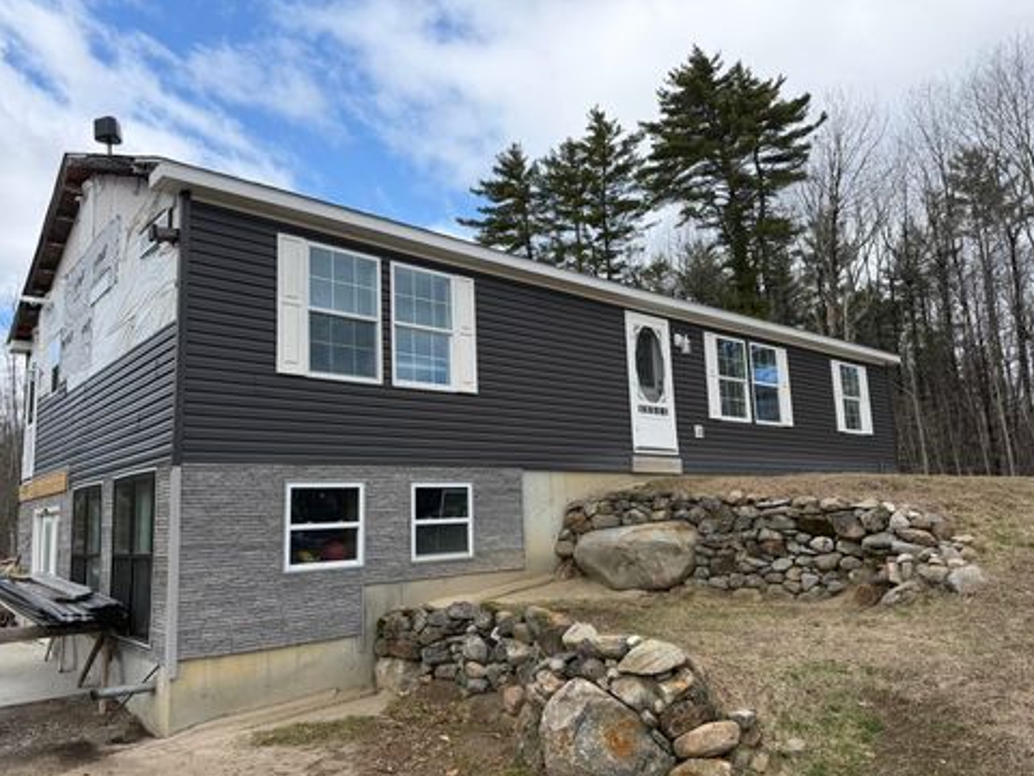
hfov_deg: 69.4
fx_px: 747
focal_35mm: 25
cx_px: 502
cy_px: 402
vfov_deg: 54.9
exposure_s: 1/2801
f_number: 1.78
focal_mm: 6.76
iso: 100
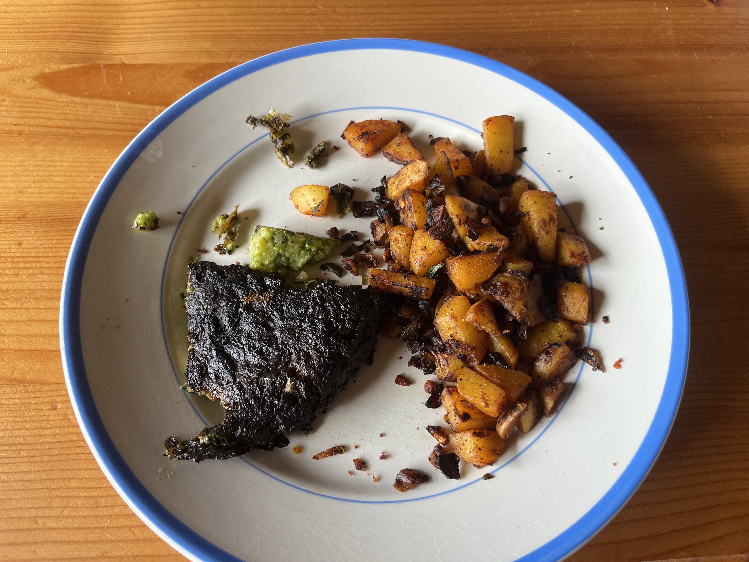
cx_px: 374
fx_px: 563
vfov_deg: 53.1
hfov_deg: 67.3
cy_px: 281
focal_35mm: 26
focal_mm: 5.1
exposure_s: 1/121
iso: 100
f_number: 1.6
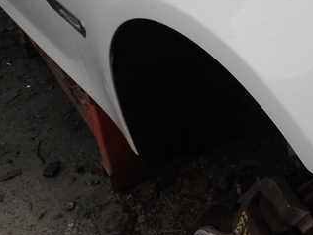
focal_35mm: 57
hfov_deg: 31.8
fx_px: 515
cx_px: 296
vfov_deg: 24.9
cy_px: 26
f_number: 3.2
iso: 100
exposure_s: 1/250
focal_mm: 5.4
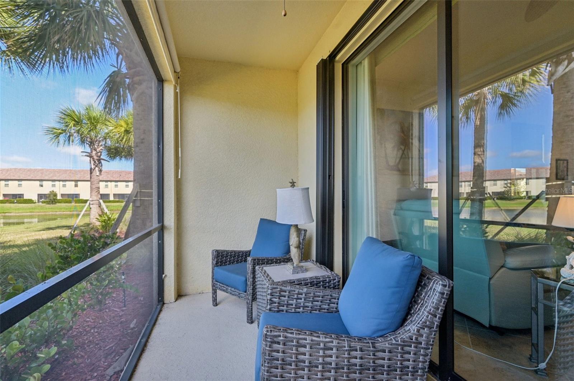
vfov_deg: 71.9
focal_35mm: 16
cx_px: 287
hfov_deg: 95.0
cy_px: 190
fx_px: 263
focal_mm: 16.5
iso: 400
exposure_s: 1/125
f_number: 8
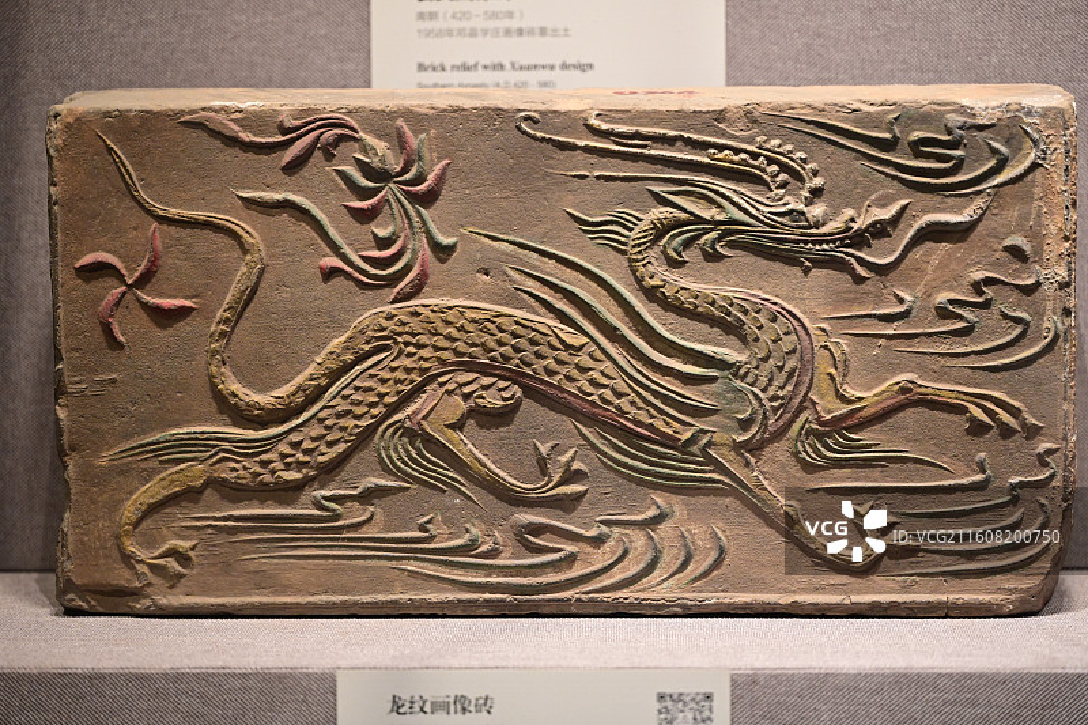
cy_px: 362
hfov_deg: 19.5
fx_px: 3172
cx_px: 544
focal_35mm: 105
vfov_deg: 13.0
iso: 2800
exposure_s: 1/125
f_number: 3
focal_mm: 105
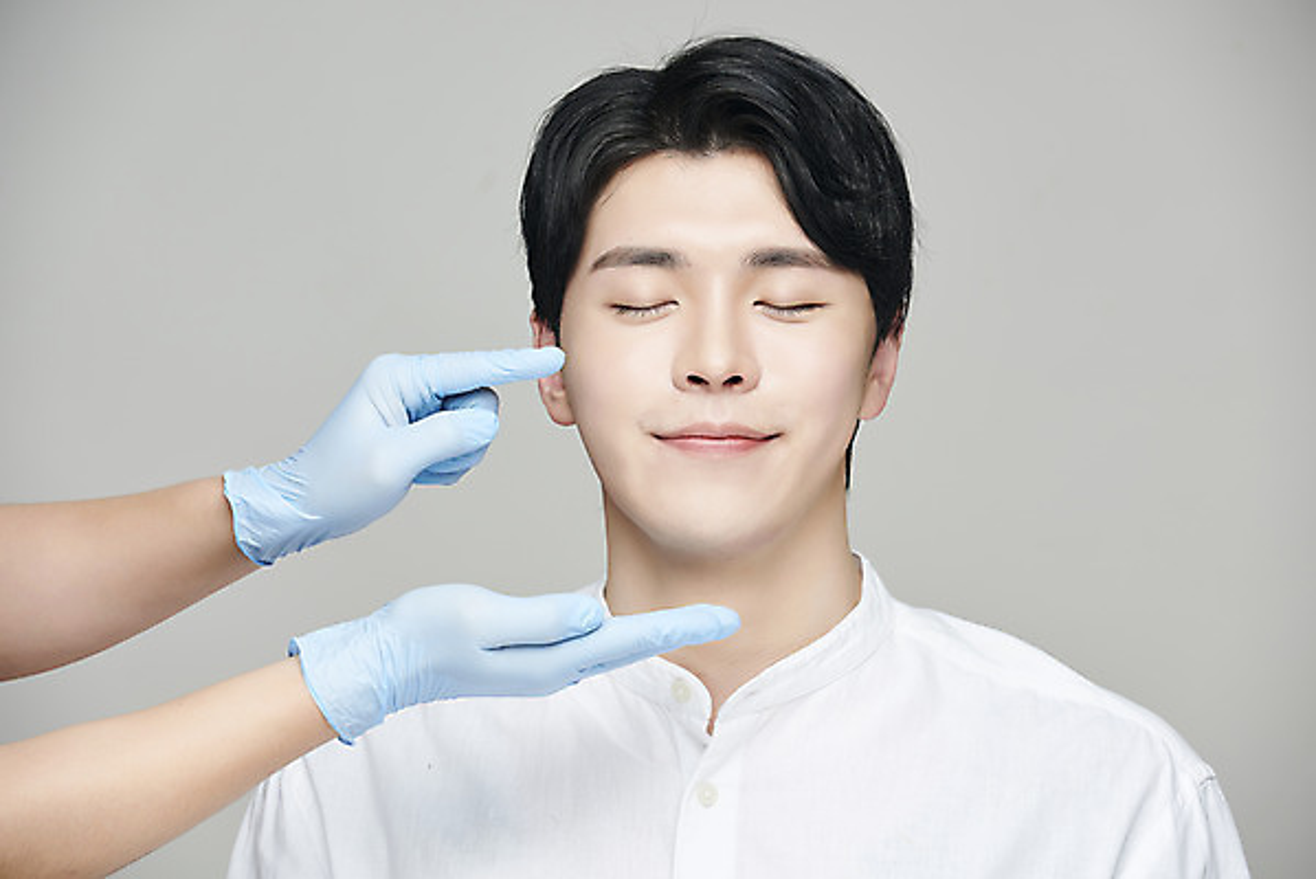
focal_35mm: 200
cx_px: 658
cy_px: 440
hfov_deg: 10.3
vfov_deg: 6.9
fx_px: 7314
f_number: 8
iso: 64
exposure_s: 1/125
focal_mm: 200
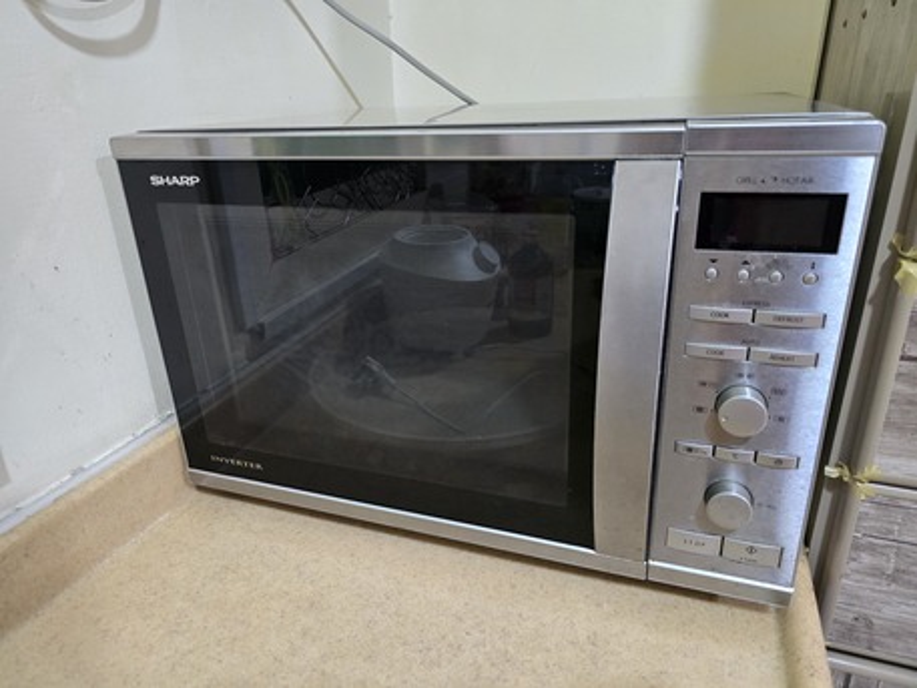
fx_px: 609
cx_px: 458
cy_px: 344
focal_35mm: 23
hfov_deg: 73.9
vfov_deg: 58.9
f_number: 1.7
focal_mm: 6.3
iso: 1600
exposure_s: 1/60
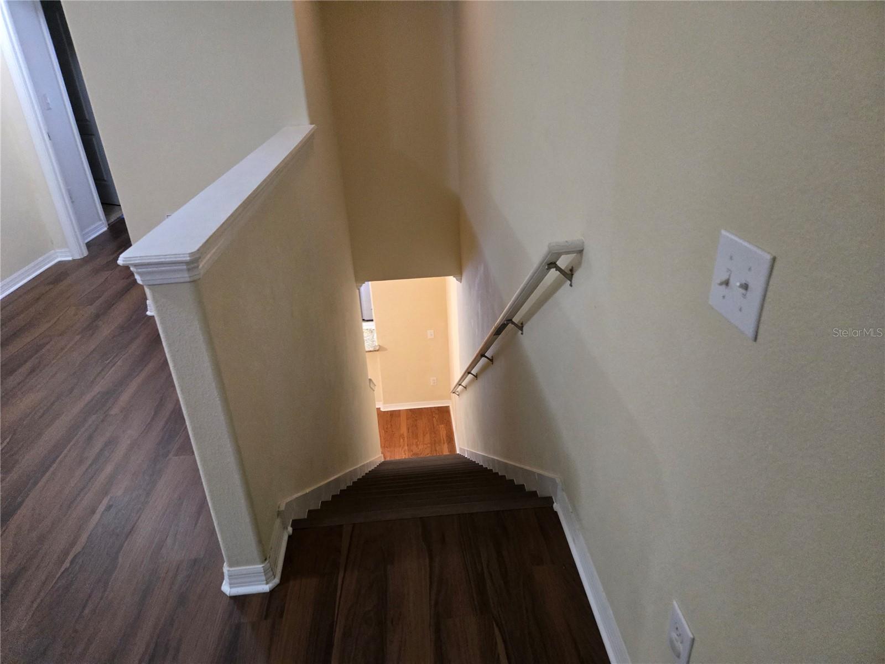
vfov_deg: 58.9
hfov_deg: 73.9
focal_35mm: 23
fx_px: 588
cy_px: 332
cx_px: 442
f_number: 1.8
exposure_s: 1/60
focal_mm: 5.4
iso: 800
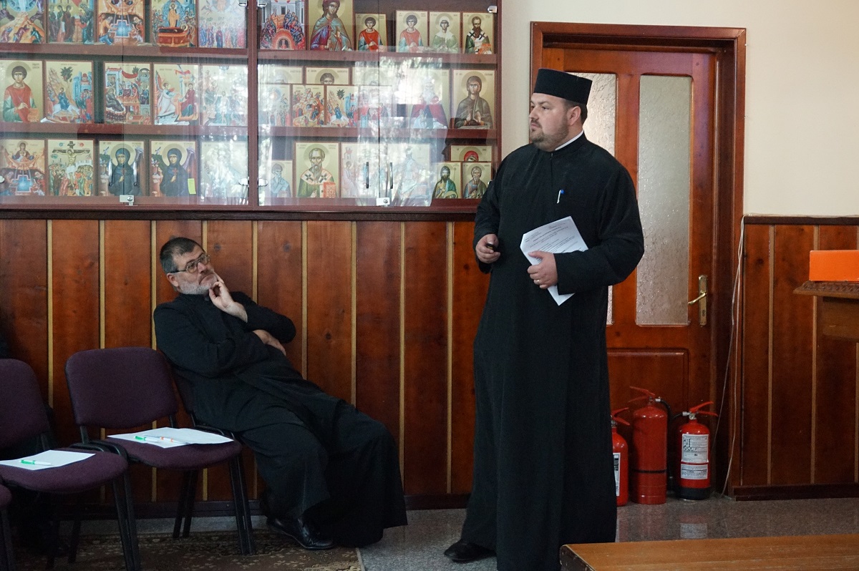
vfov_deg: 26.4
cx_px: 430
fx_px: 1216
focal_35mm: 51
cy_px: 286
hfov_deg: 38.9
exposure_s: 1/25
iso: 3200
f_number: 5
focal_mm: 34
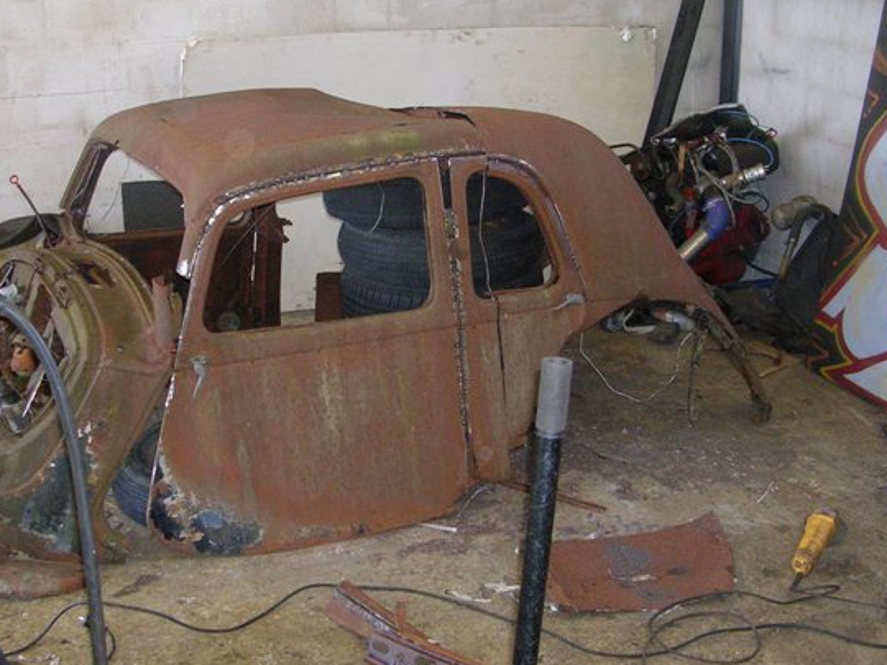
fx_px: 1153
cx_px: 412
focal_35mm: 45
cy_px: 309
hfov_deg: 42.1
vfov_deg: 32.2
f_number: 2.8
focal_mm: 5.8
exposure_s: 1/60.1
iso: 183
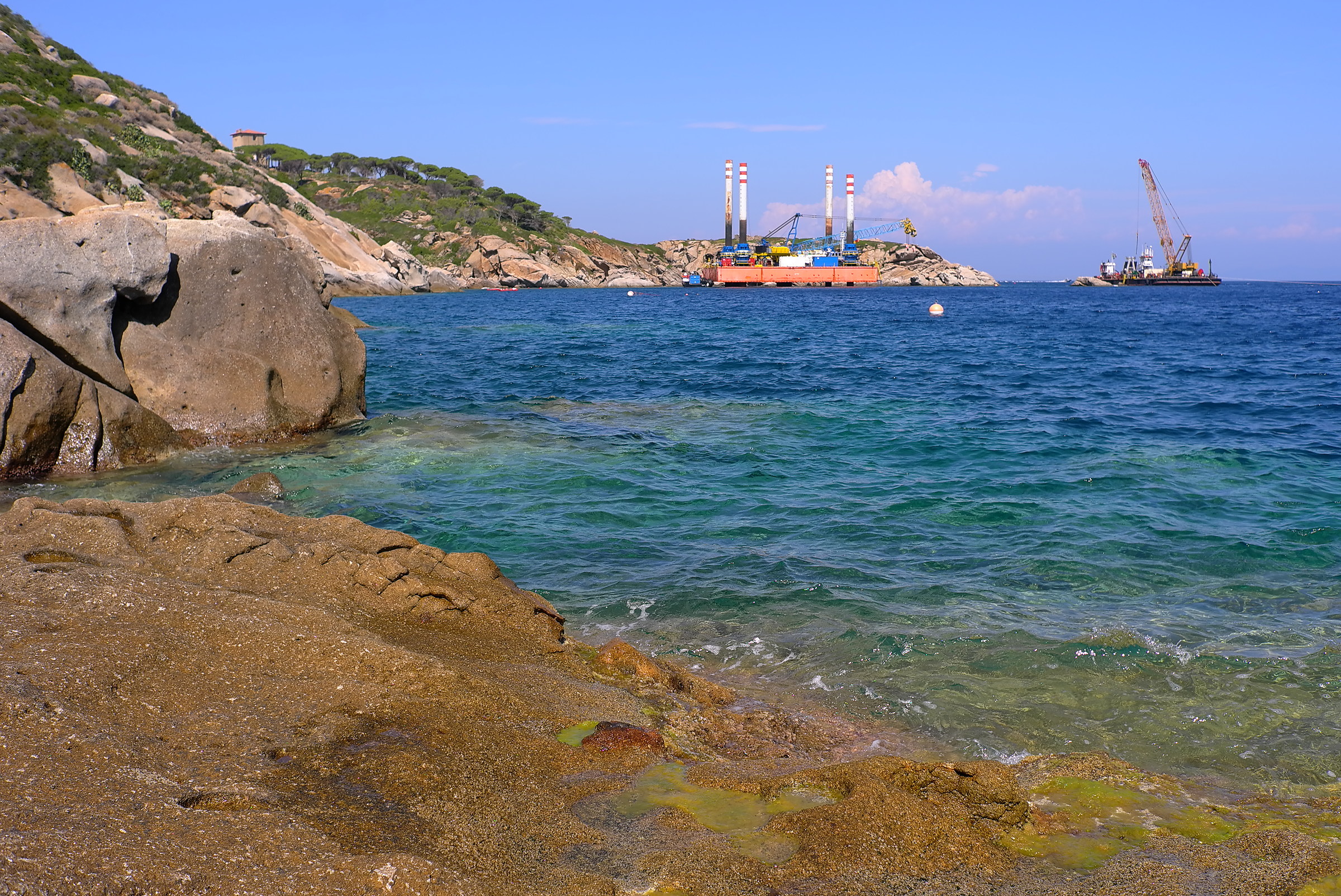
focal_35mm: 36
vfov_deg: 36.9
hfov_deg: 53.1
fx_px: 1342
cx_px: 670
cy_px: 448
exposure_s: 1/640
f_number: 5.6
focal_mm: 24
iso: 100
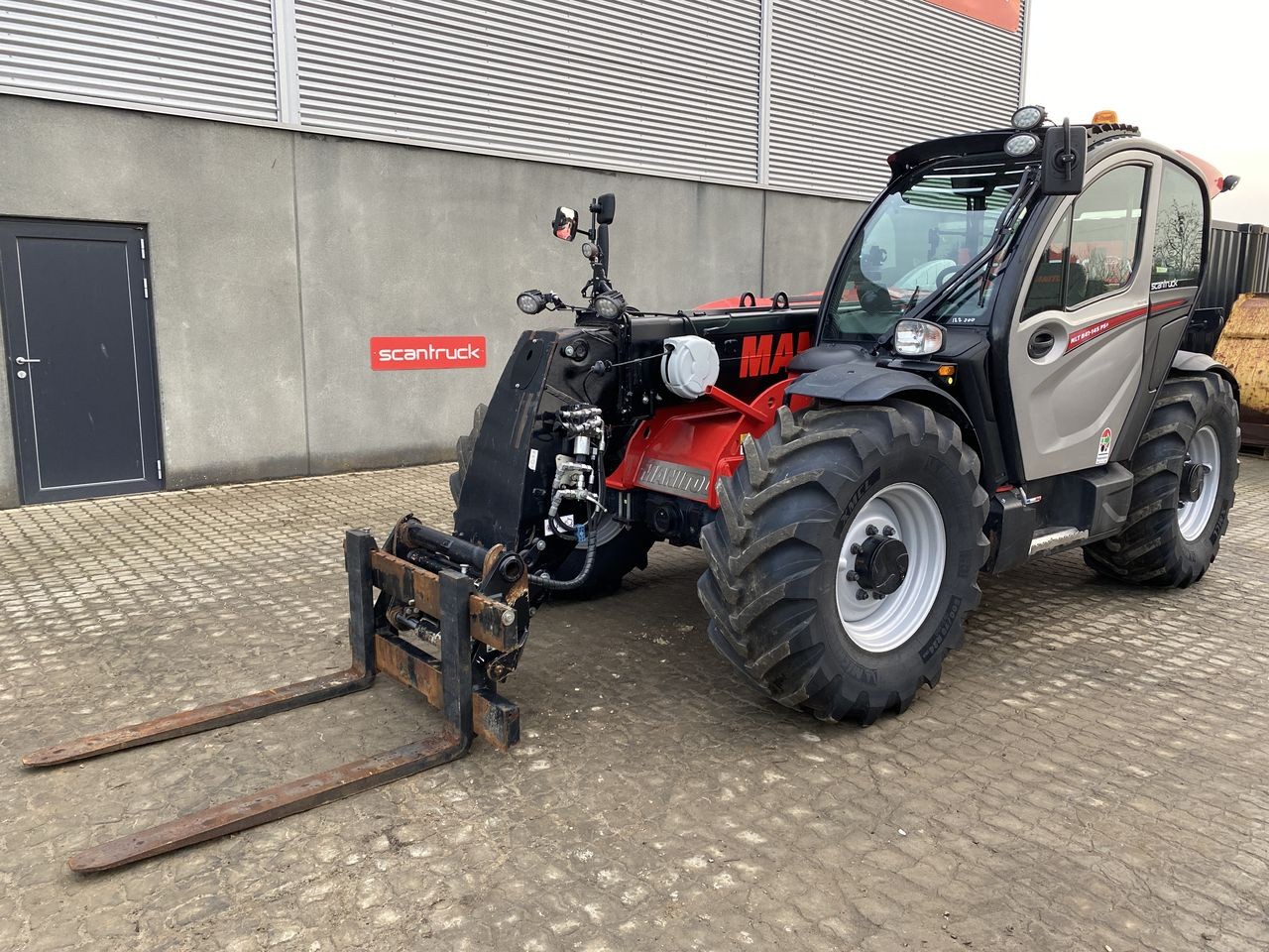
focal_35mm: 26
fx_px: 953
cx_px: 634
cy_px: 476
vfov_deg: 53.1
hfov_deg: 67.3
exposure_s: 1/121
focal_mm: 4.25
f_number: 1.8
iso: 125
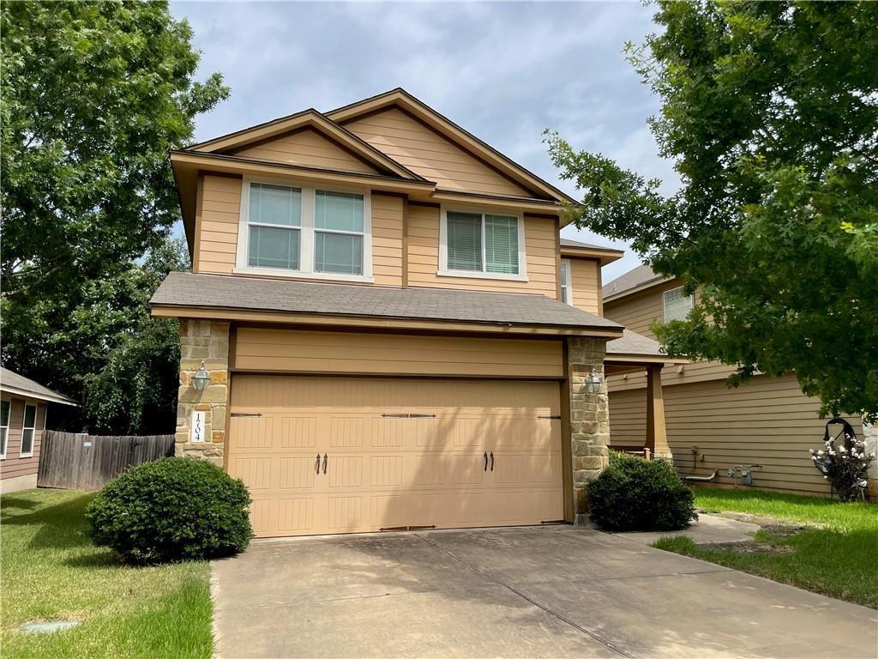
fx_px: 659
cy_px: 330
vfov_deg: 53.1
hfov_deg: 67.3
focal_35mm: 26
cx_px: 439
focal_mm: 4.2
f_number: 1.6
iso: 32
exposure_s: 1/3300
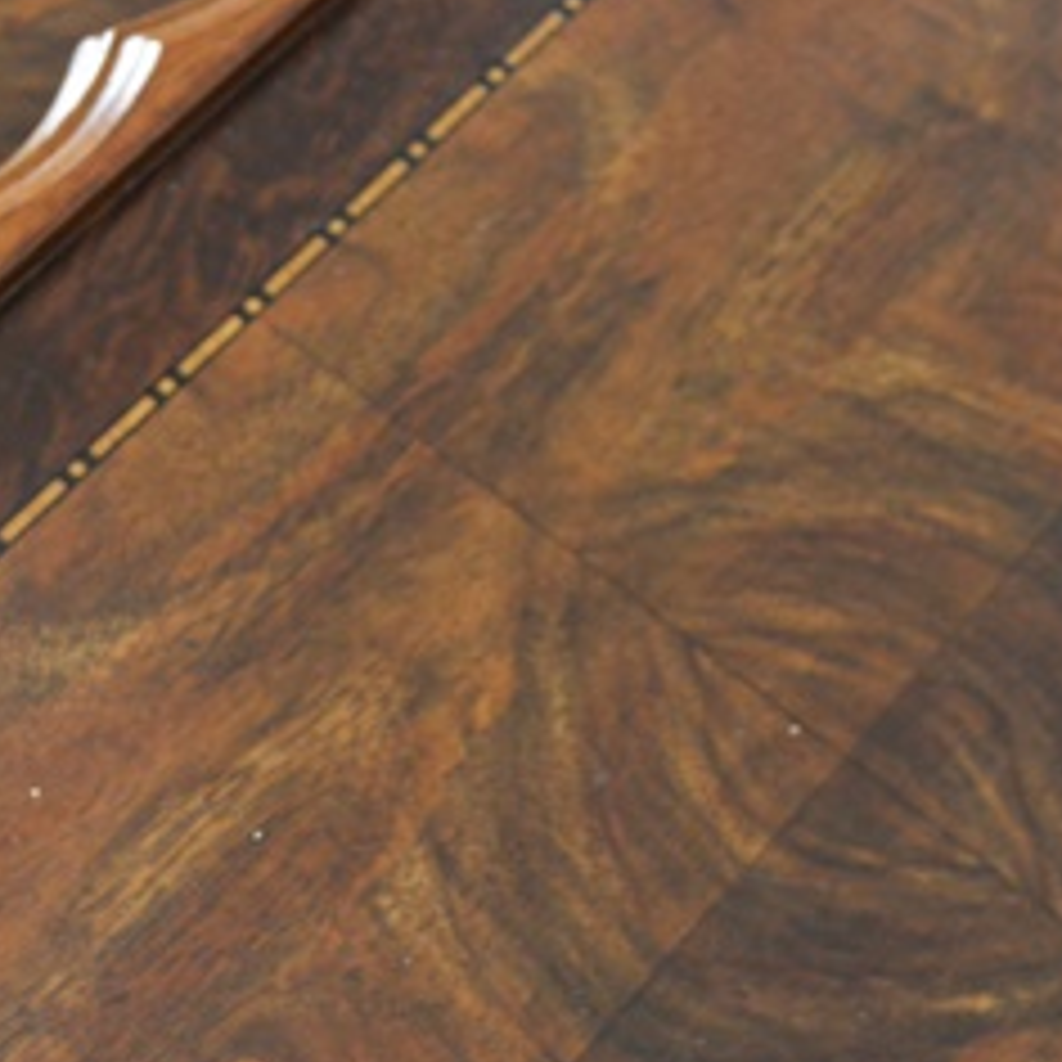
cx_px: 580
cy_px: 801
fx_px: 3818
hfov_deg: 15.8
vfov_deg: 15.8
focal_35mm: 110
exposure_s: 1/30
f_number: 5
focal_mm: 34
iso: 1400
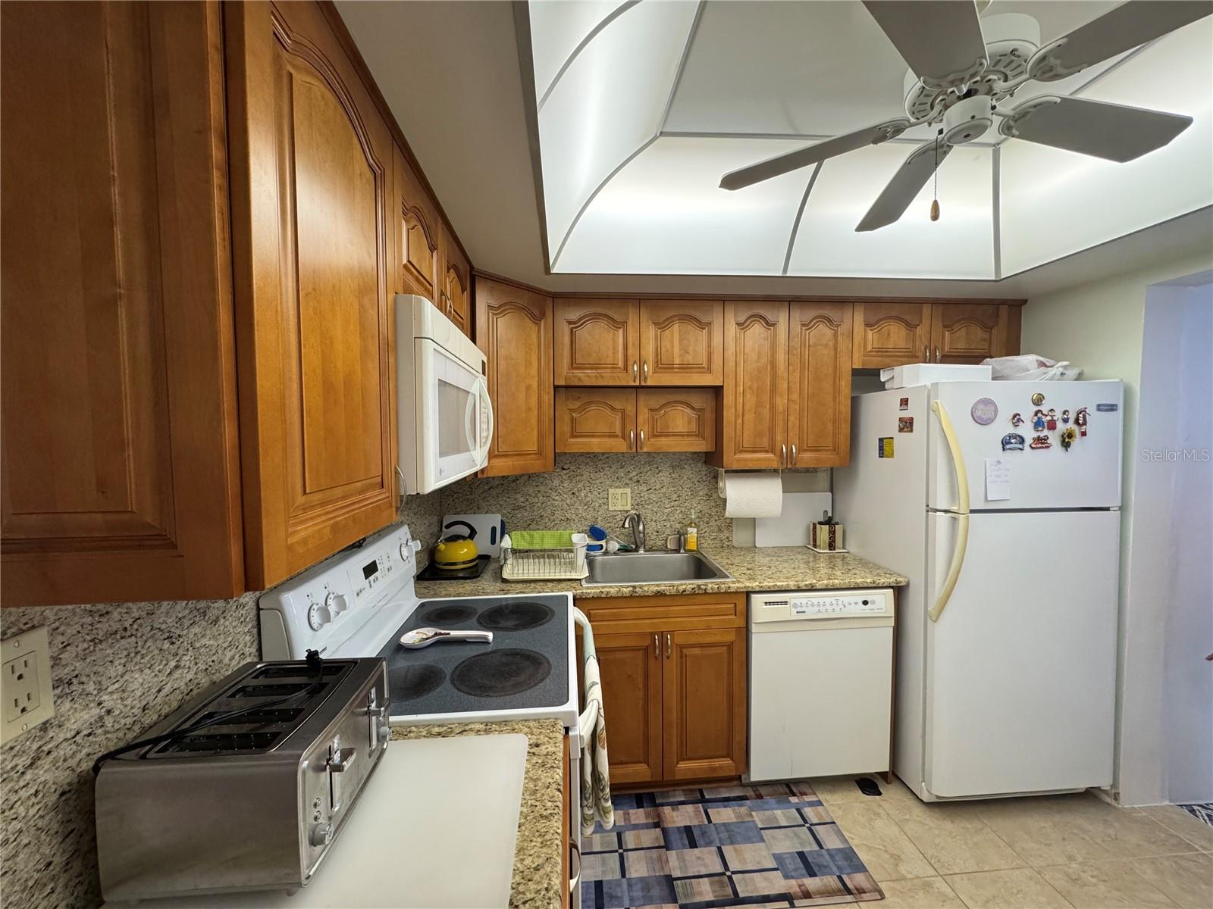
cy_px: 454
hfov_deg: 102.1
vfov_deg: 85.7
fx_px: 491
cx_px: 606
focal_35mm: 14
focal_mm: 2.22
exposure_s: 1/120
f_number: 2.2
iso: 320
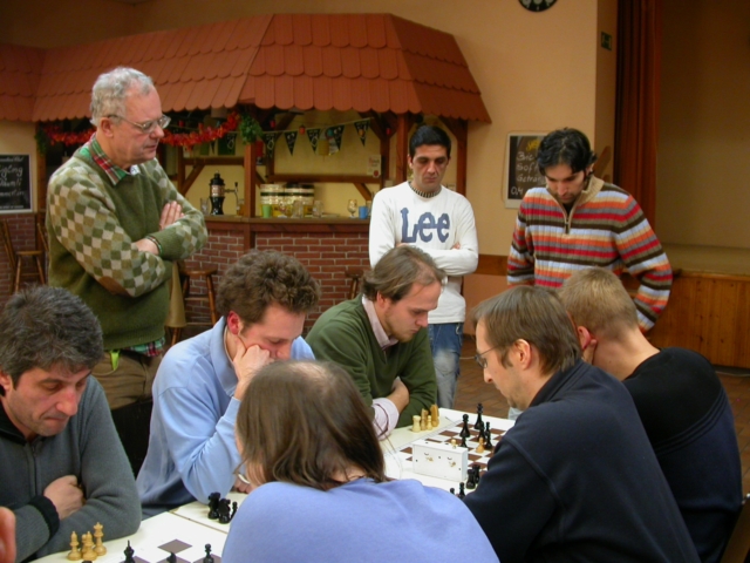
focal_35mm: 38
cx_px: 375
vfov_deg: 37.7
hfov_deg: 49.0
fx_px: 823
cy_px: 282
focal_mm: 7.85
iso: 100
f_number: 2.6
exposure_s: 1/7.9
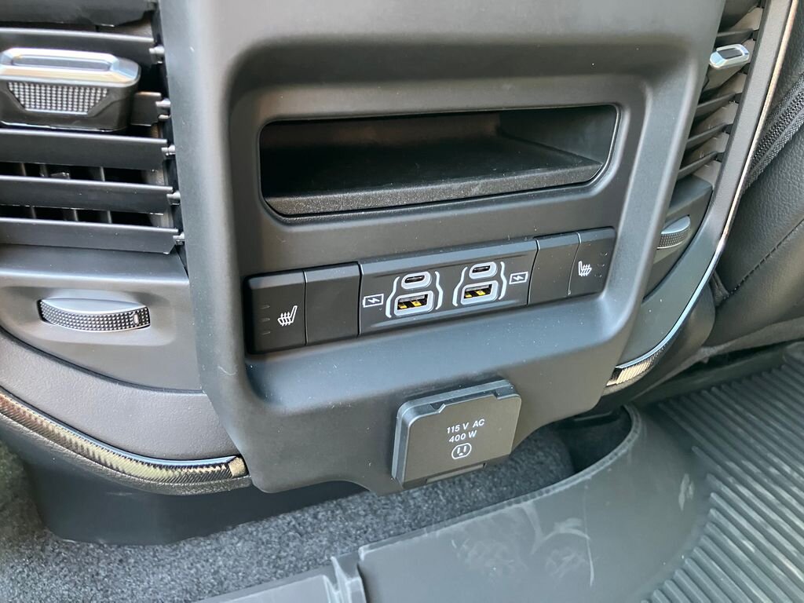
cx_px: 402
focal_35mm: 28
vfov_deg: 49.7
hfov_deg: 63.4
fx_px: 650
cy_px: 302
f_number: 1.8
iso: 320
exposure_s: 1/54
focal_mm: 3.99
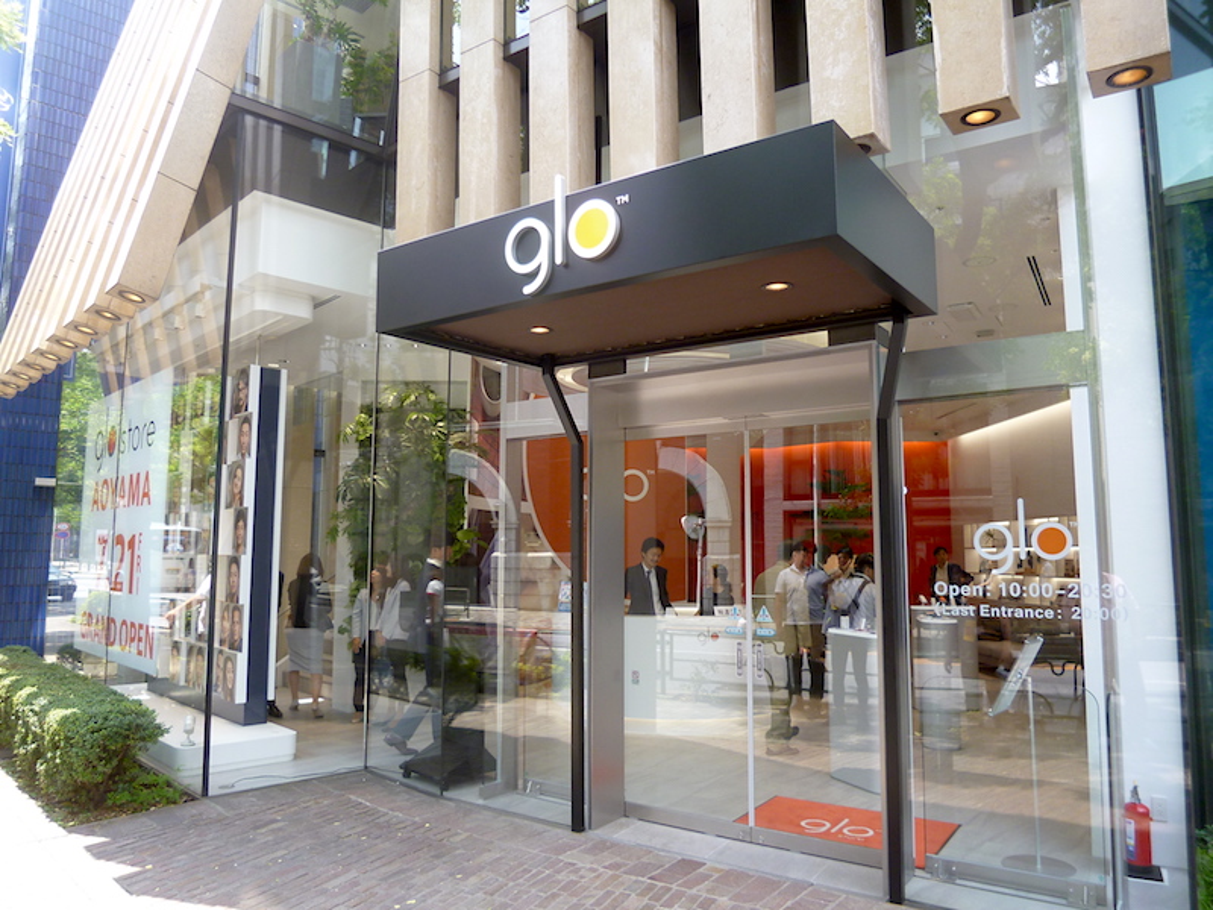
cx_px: 606
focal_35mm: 24
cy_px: 455
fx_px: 841
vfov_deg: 56.8
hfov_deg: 71.6
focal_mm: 4.3
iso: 100
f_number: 2.5
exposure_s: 1/125
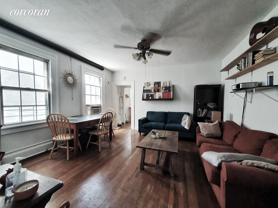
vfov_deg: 89.9
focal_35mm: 13
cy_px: 104
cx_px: 139
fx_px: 104
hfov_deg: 106.2
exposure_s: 1/60
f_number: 2.2
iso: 200
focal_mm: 1.8
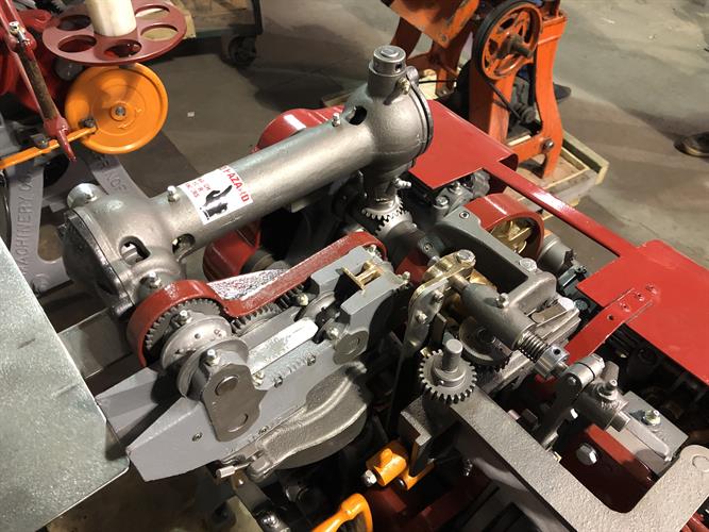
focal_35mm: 28
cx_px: 354
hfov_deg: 63.5
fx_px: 573
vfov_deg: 49.7
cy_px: 266
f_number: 1.8
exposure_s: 1/12
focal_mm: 4
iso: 100
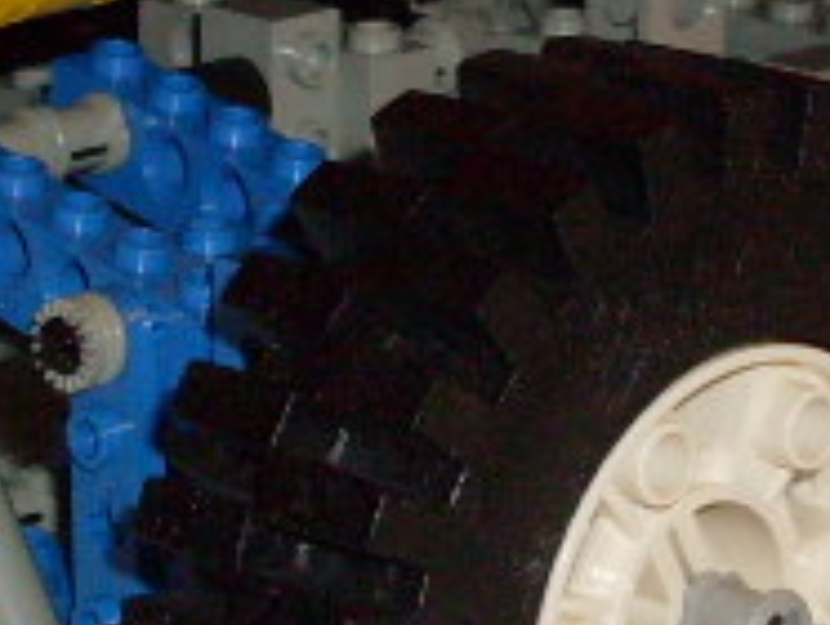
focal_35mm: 209
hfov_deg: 9.5
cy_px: -18
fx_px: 5018
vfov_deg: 7.1
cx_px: 500
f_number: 2.8
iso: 100
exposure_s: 1/45
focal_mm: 6.3
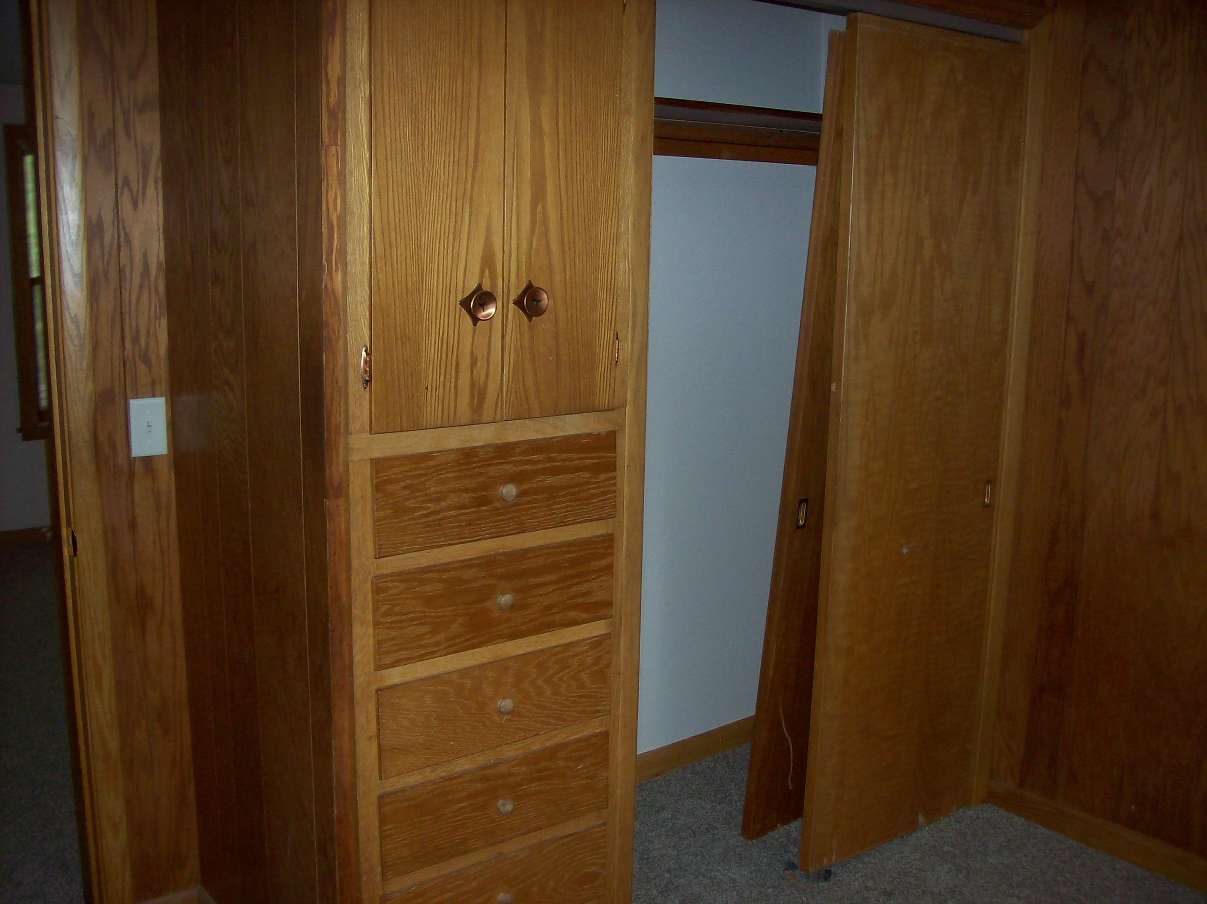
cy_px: 452
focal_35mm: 36
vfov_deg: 39.6
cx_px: 604
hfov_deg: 51.4
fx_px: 1255
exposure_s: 1/64
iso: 80
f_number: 2.7
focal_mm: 6
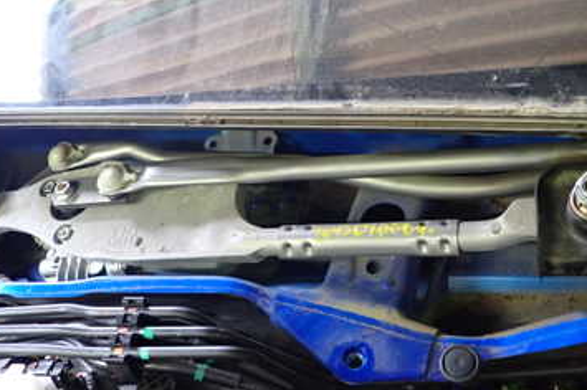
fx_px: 717
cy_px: 132
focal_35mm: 44
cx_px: 342
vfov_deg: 30.2
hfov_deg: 44.4
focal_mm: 4.5
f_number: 2
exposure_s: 1/30
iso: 500
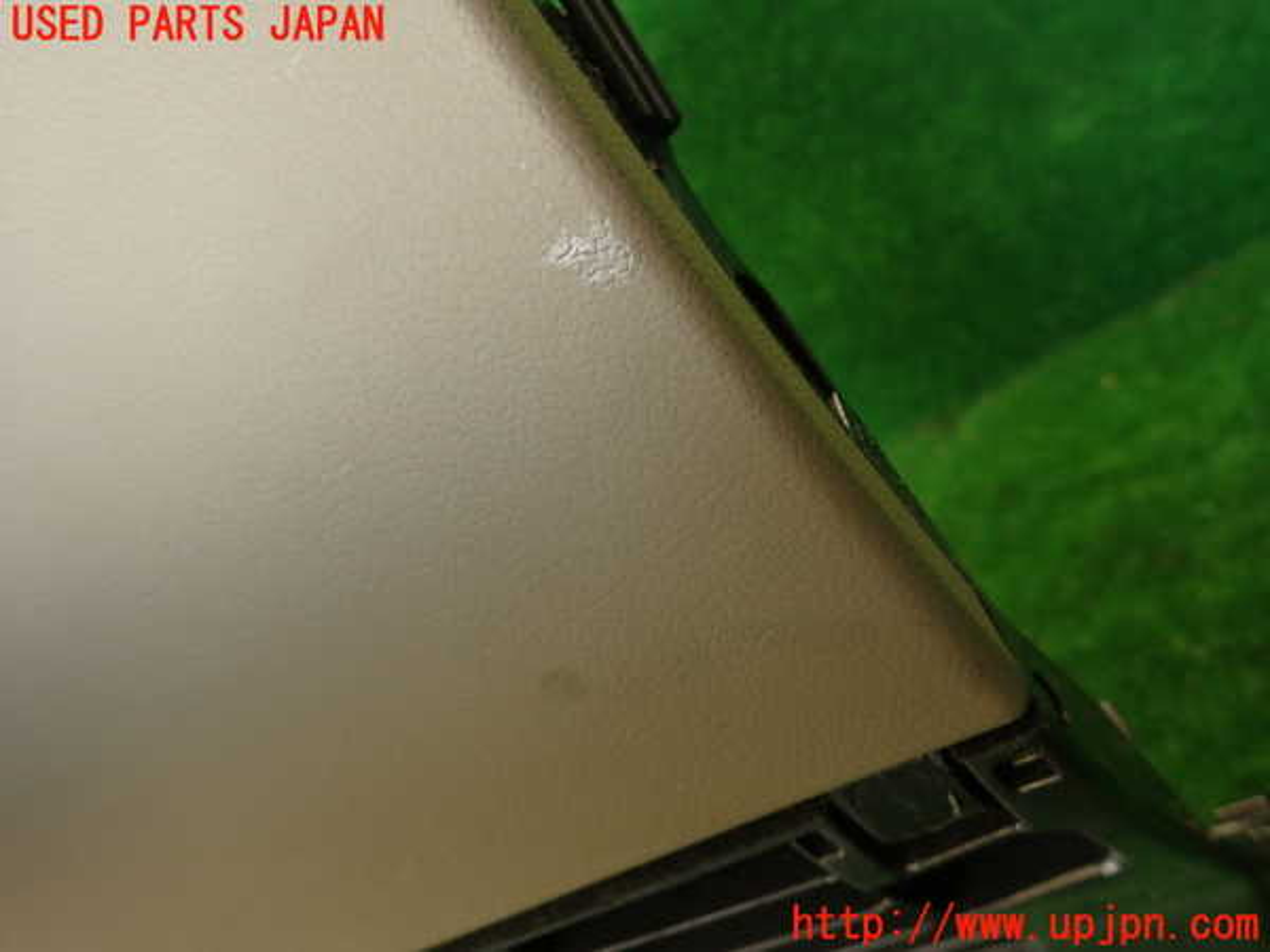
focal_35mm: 25
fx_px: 917
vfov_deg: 54.9
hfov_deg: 69.4
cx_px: 635
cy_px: 476
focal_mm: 4.5
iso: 200
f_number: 2
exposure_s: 1/50
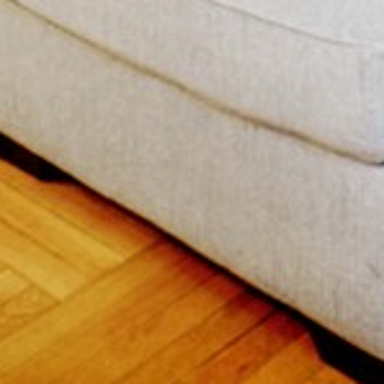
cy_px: -634
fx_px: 1293
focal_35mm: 103
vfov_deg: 12.1
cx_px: 369
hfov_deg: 16.6
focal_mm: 12
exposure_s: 1/3
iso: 320
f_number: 9
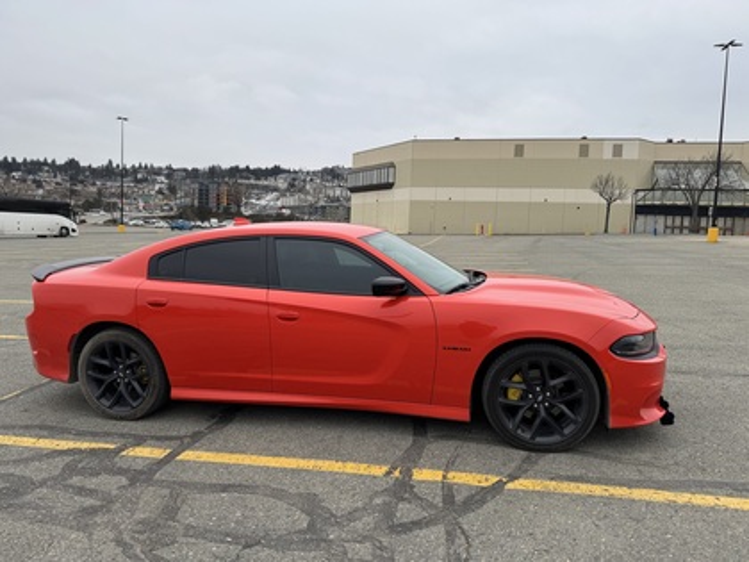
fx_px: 519
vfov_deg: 56.8
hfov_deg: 71.6
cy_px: 281
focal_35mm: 24
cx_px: 374
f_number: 1.78
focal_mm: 6.76
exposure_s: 1/756
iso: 80
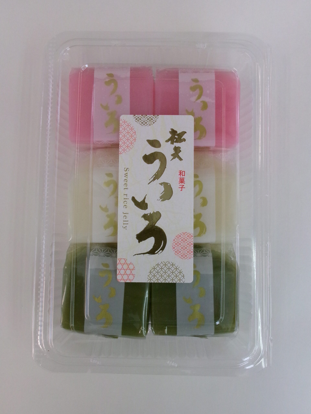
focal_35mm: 43
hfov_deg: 33.6
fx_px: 515
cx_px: 156
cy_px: 207
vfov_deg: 43.9
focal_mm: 7.8
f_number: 4.7
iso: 475
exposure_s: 1/125
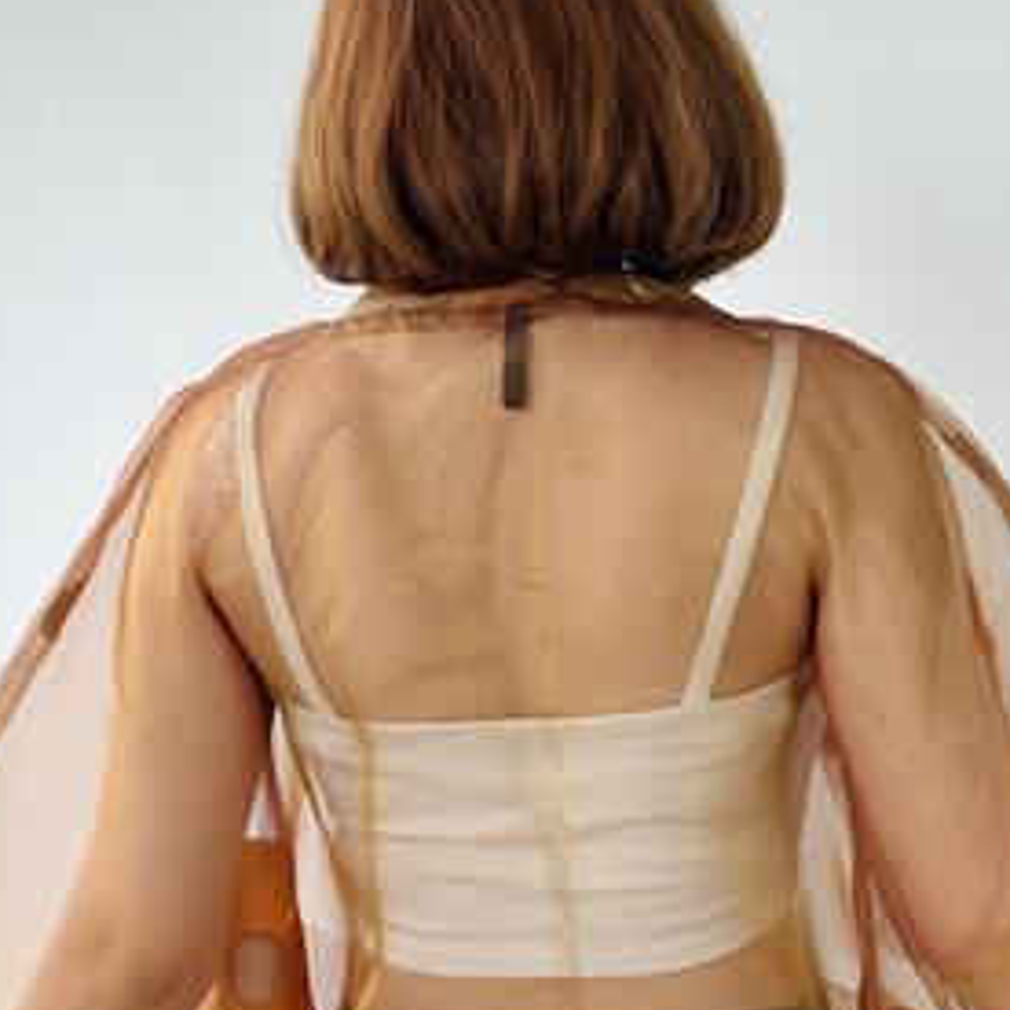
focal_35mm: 82
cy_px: 635
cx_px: 681
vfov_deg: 21.1
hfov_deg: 21.1
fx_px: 2707
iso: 80
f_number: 1.78
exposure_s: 1/226
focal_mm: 6.86
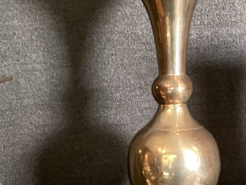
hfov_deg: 21.5
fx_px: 647
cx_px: 159
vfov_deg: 16.1
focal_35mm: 91
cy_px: 149
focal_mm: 3.3
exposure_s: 1/60
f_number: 2.4
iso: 320
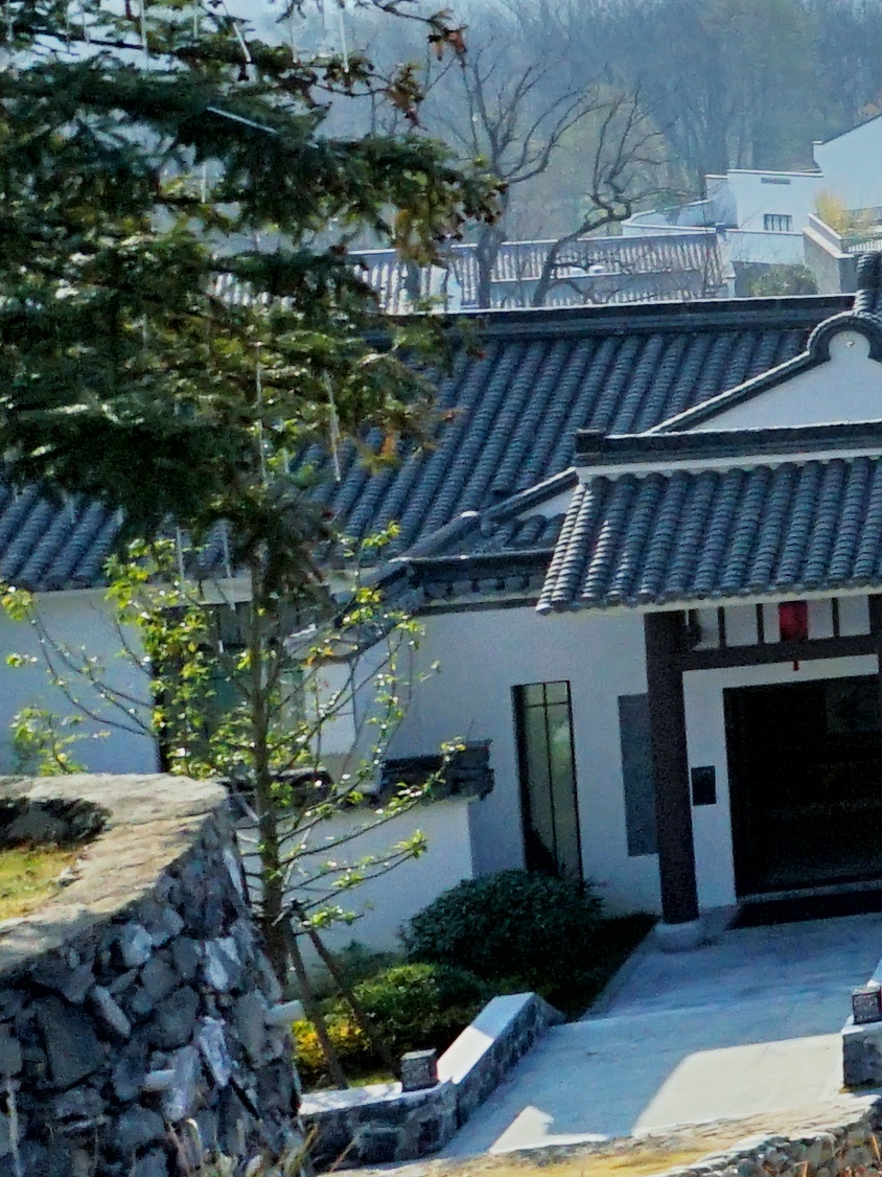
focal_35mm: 82
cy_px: 94
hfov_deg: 9.5
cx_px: 3108
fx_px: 2787
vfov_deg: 23.2
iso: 500
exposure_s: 1/5000
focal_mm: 16
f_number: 5.6
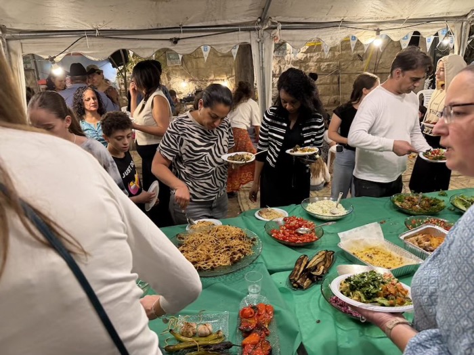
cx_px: 237
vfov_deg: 56.8
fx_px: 329
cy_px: 178
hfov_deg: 71.6
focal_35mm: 24
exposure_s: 1/50
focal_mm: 6.76
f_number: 1.78
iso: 200
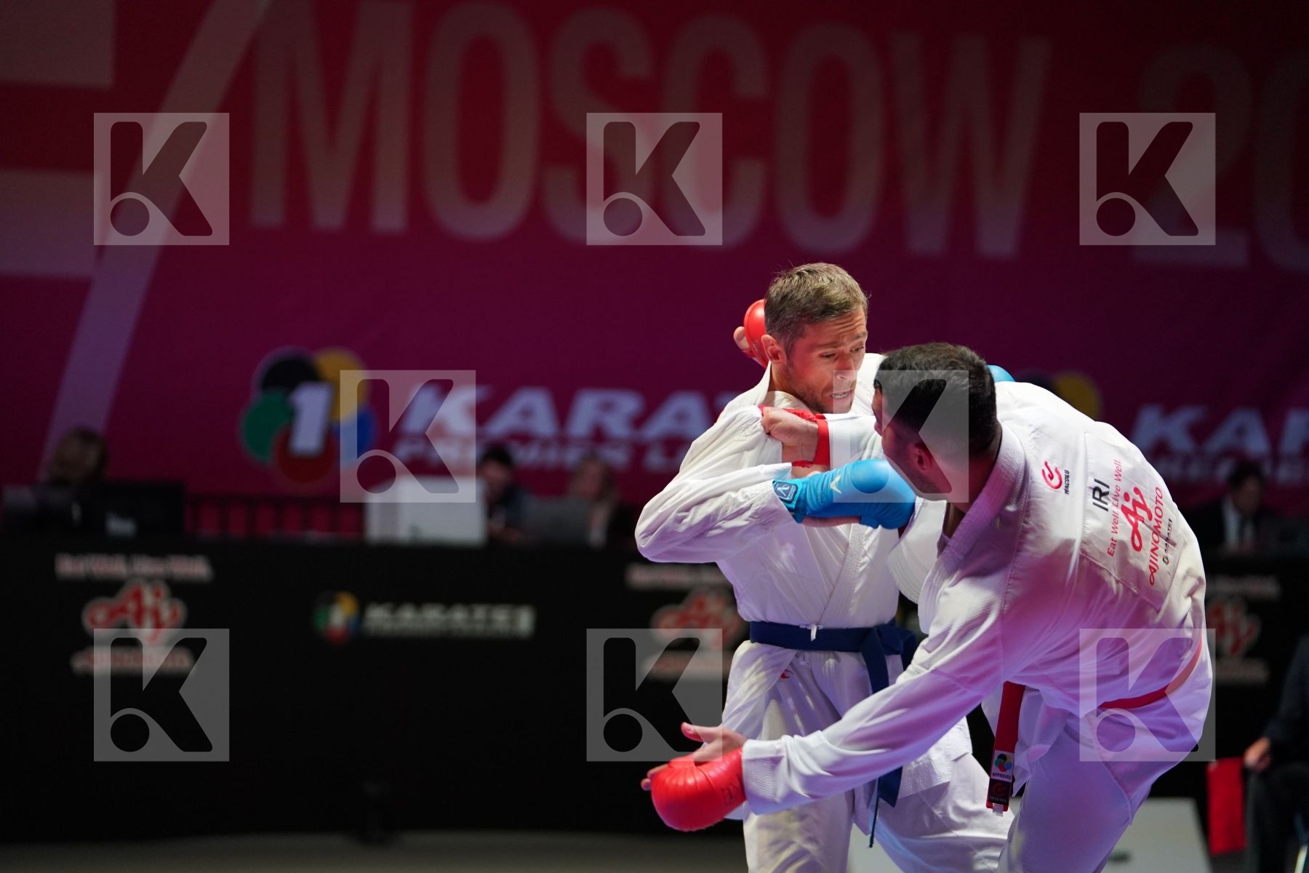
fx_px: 4763
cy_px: 436
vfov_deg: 10.5
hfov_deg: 15.6
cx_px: 654
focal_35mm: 131
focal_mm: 131
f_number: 2.8
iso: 2500
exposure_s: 1/1000
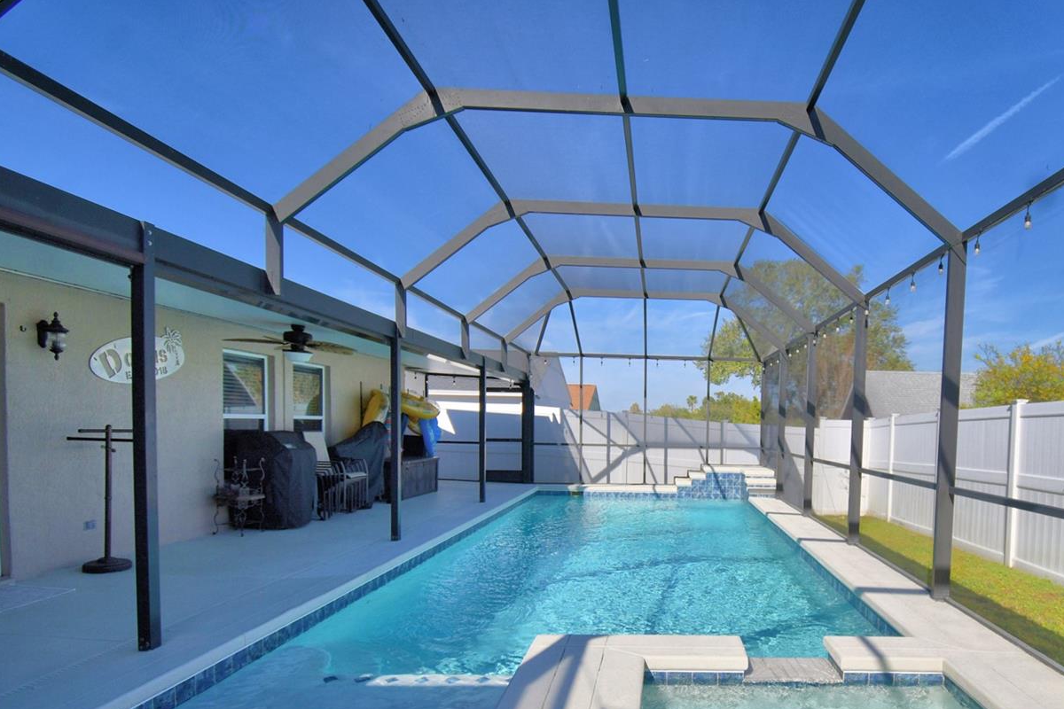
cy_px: 456
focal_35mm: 20
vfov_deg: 60.8
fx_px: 591
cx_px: 692
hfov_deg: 81.7
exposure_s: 1/1000
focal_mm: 10
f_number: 4.5
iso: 100
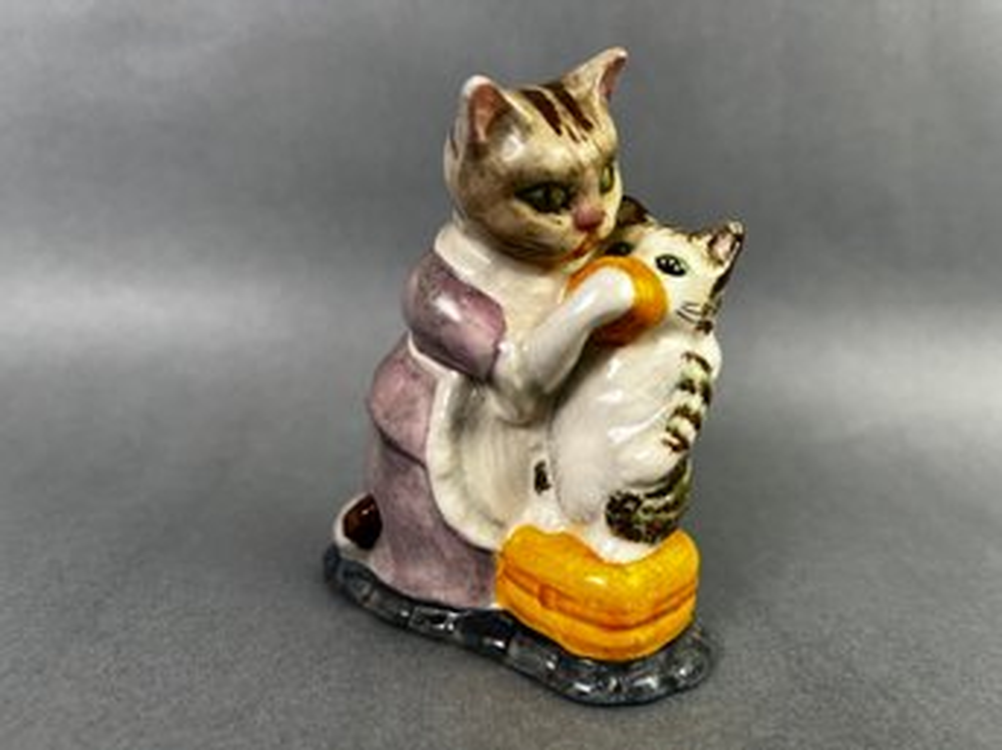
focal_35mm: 26
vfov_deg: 53.0
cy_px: 375
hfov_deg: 67.3
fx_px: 752
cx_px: 501
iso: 32
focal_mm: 5.1
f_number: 1.6
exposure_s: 1/120
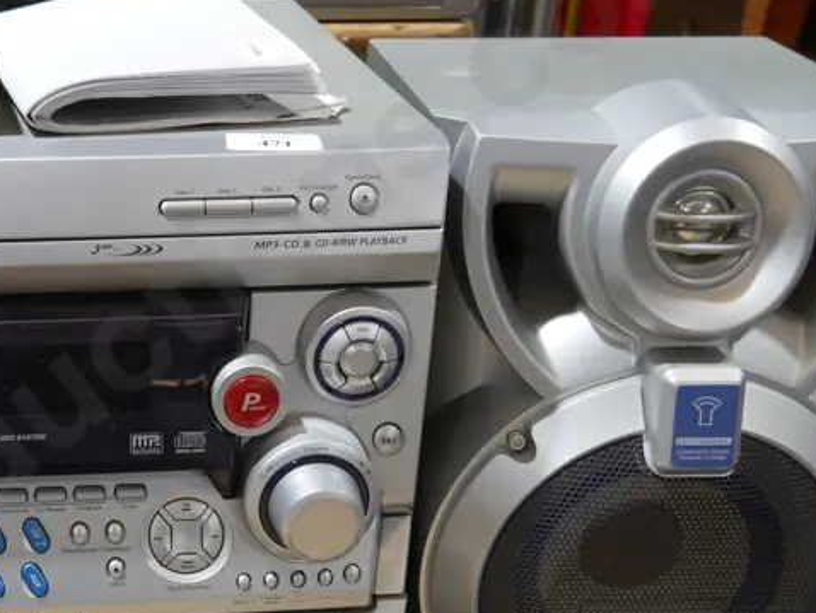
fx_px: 1415
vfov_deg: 24.4
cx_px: 72
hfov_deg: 30.6
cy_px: 394
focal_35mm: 60
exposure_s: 1/60
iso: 400
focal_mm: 14
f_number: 3.5
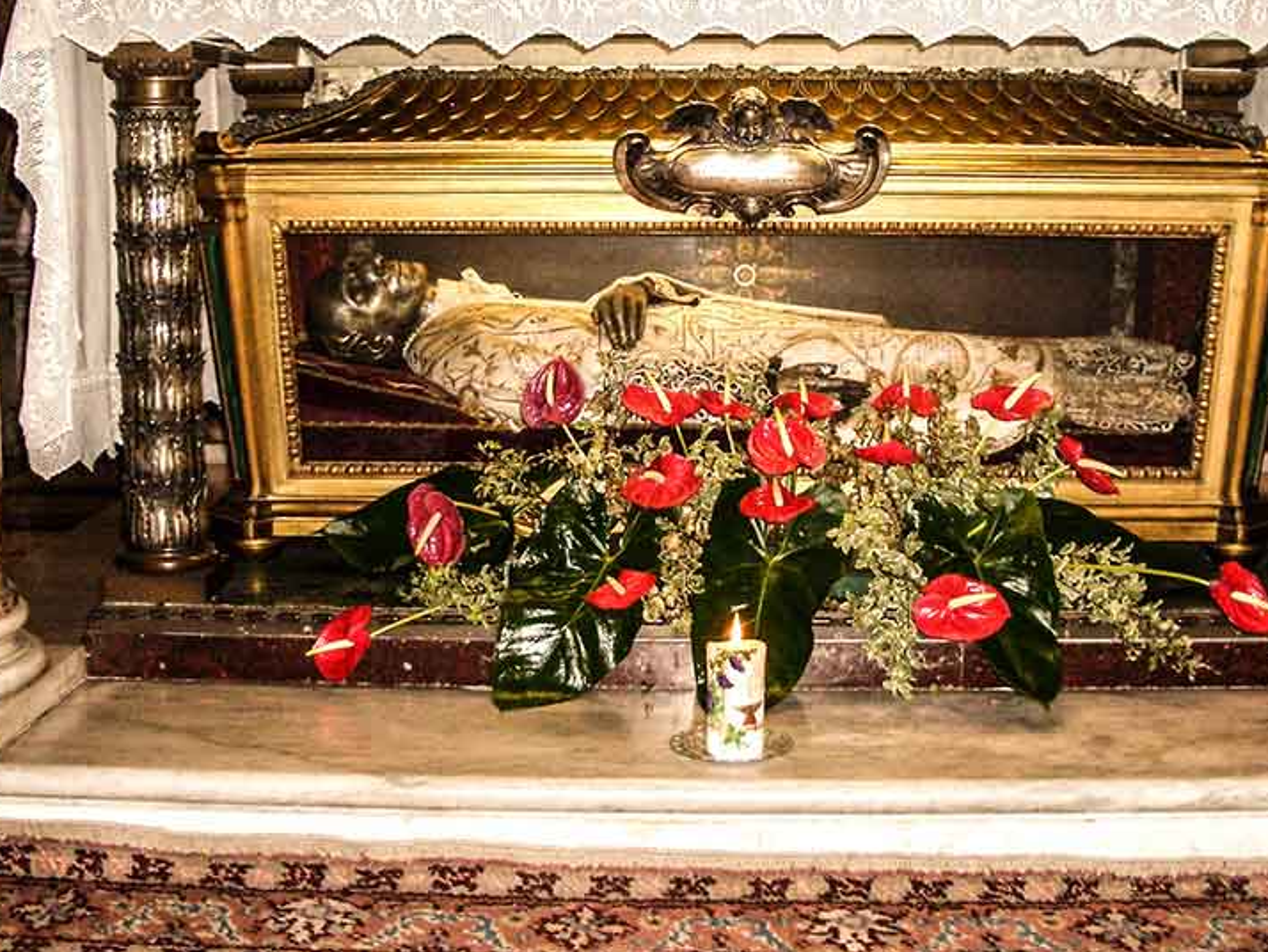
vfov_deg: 29.7
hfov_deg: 38.9
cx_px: 662
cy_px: 405
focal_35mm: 49
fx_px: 1795
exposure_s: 1/60
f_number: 2.6
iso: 200
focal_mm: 5.8
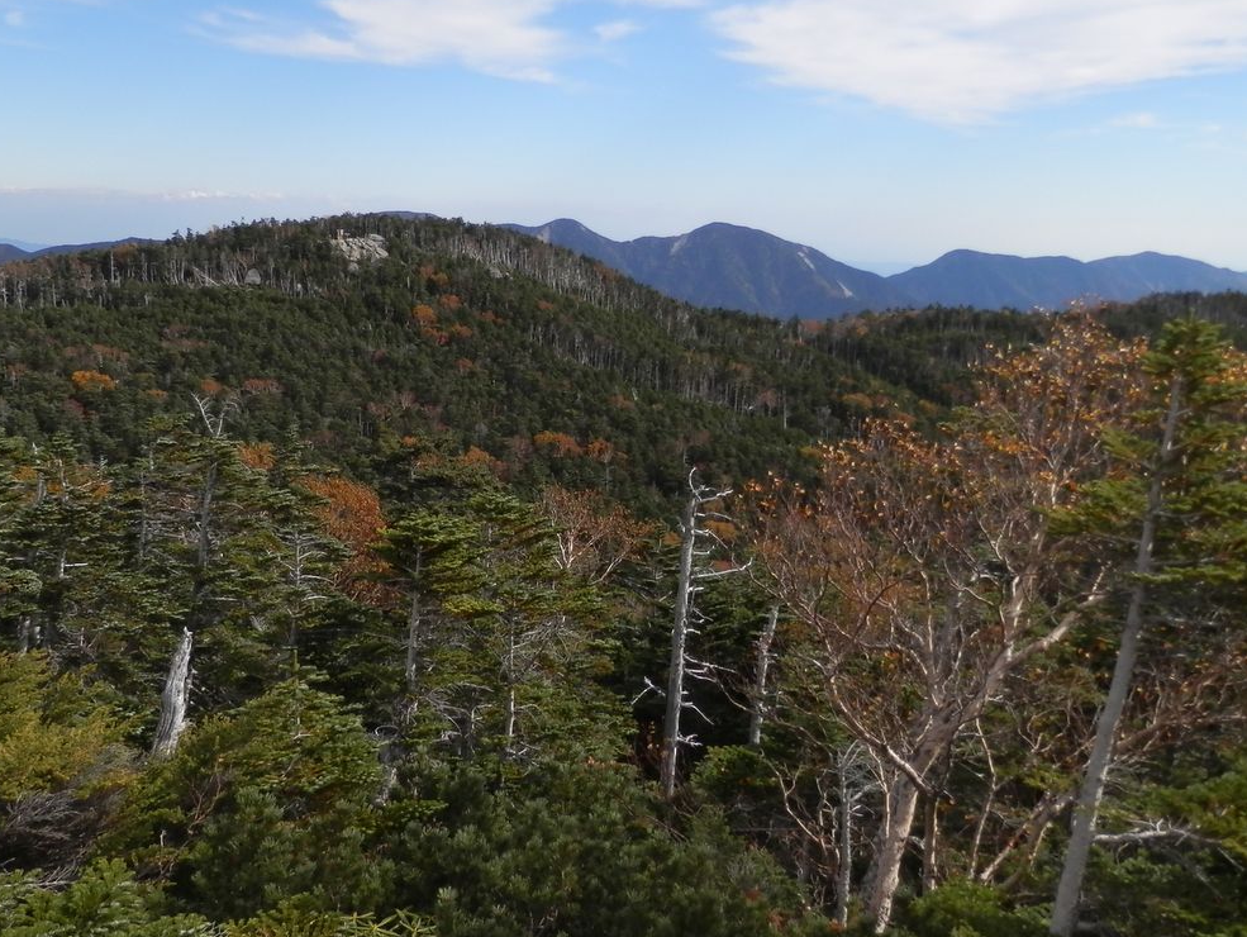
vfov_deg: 53.1
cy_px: 472
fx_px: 937
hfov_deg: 67.3
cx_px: 634
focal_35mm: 26
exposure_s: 1/1250
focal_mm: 4.5
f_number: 3
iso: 80
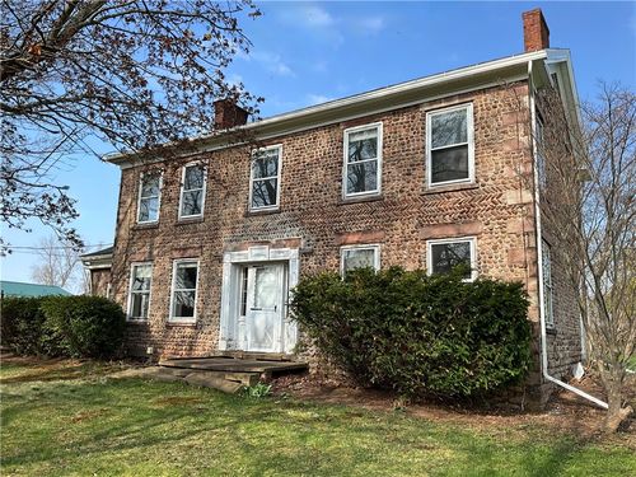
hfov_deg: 61.7
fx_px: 533
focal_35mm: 29
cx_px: 318
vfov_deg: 48.2
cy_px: 238
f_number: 1.8
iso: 25
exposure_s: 1/978
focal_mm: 3
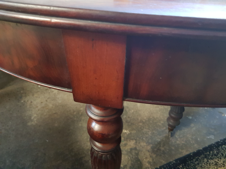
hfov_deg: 67.3
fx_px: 170
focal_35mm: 26
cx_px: 113
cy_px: 84
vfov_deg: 53.1
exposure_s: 1/10
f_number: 1.7
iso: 500
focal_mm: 4.2
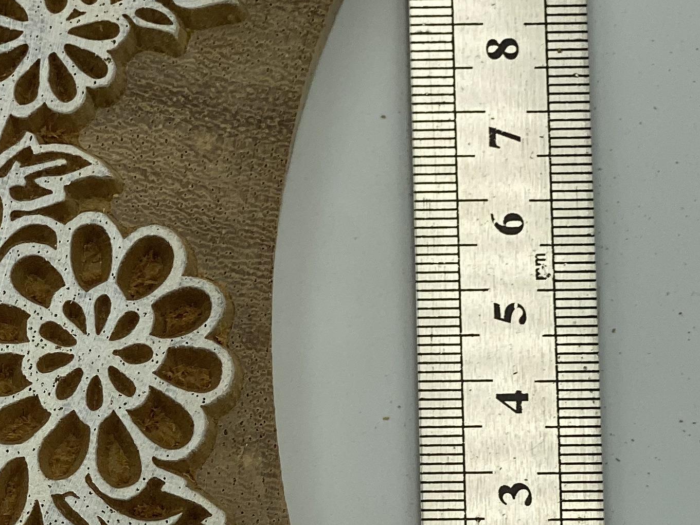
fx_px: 3114
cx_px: 66
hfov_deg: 12.7
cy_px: 440
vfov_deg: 9.6
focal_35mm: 154
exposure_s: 1/749
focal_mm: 6
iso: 20
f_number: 2
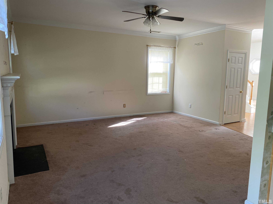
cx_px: 136
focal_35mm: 26
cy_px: 102
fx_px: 205
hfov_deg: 67.3
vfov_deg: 53.1
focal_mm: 4.25
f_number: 1.8
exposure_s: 1/117
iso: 125
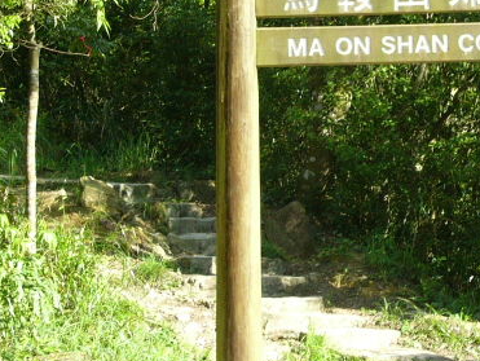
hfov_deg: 12.5
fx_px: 2179
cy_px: 105
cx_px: 392
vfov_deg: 9.5
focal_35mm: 157
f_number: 4.3
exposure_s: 1/125
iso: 100
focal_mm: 13.1
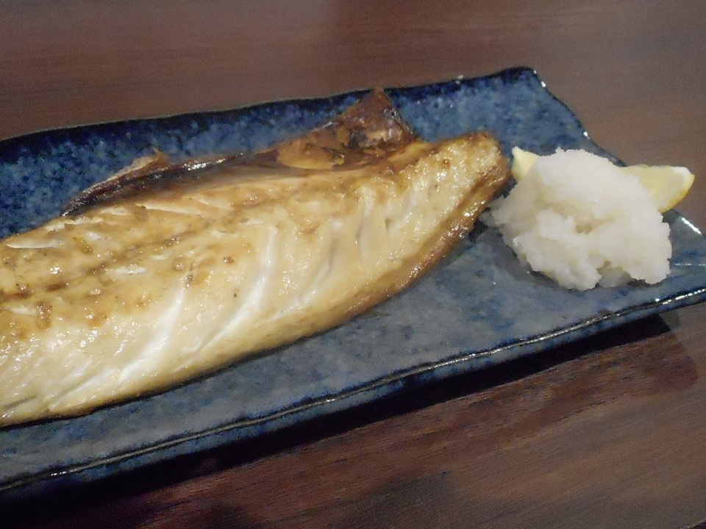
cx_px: 353
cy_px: 264
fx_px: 693
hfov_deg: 54.0
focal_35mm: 34
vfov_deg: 41.8
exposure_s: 1/80
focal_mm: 6
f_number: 4.2
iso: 3200
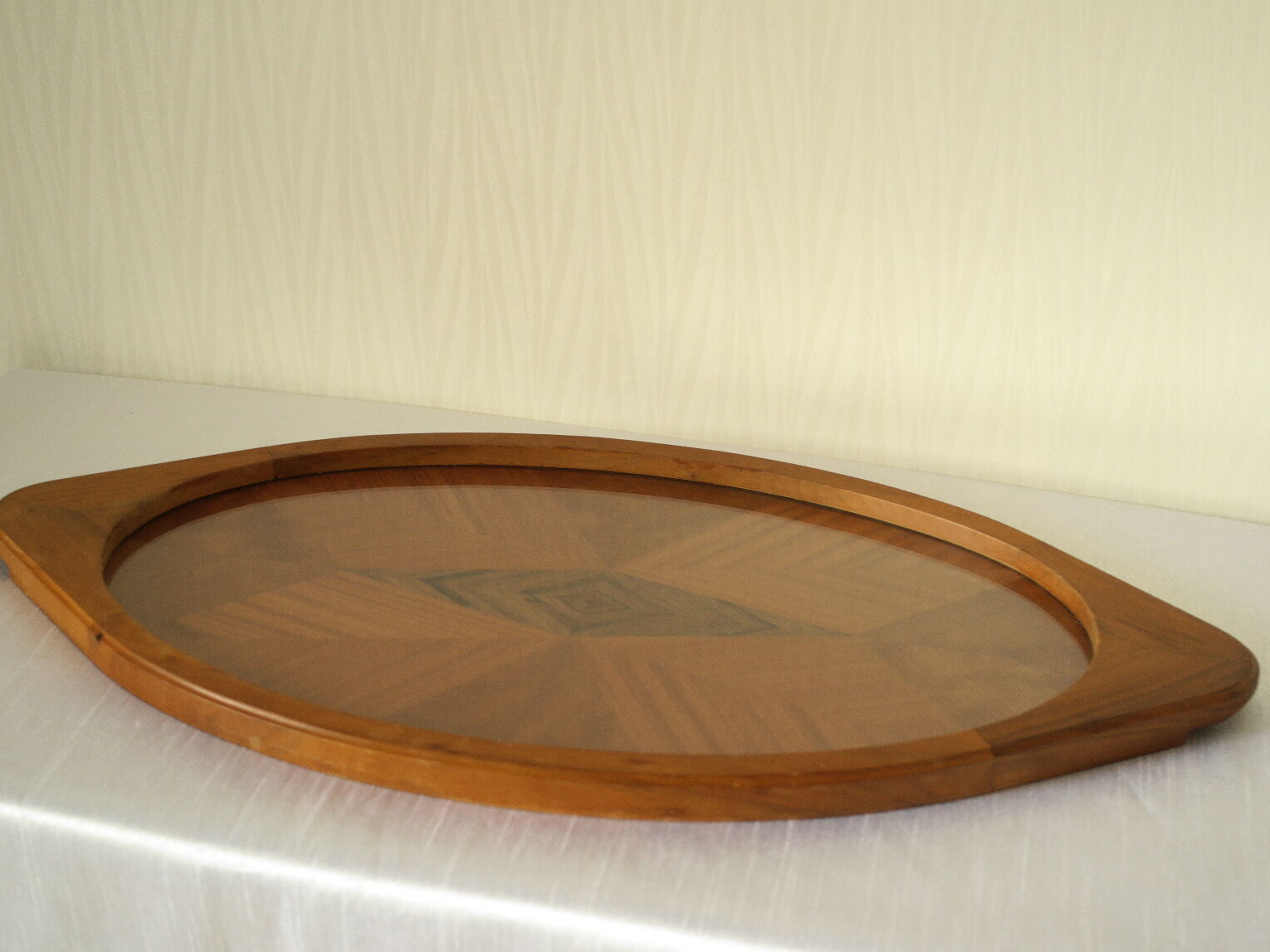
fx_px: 2311
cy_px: 476
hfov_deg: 30.7
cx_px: 612
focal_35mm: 63
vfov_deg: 23.3
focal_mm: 38
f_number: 5.6
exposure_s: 1/30
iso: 400
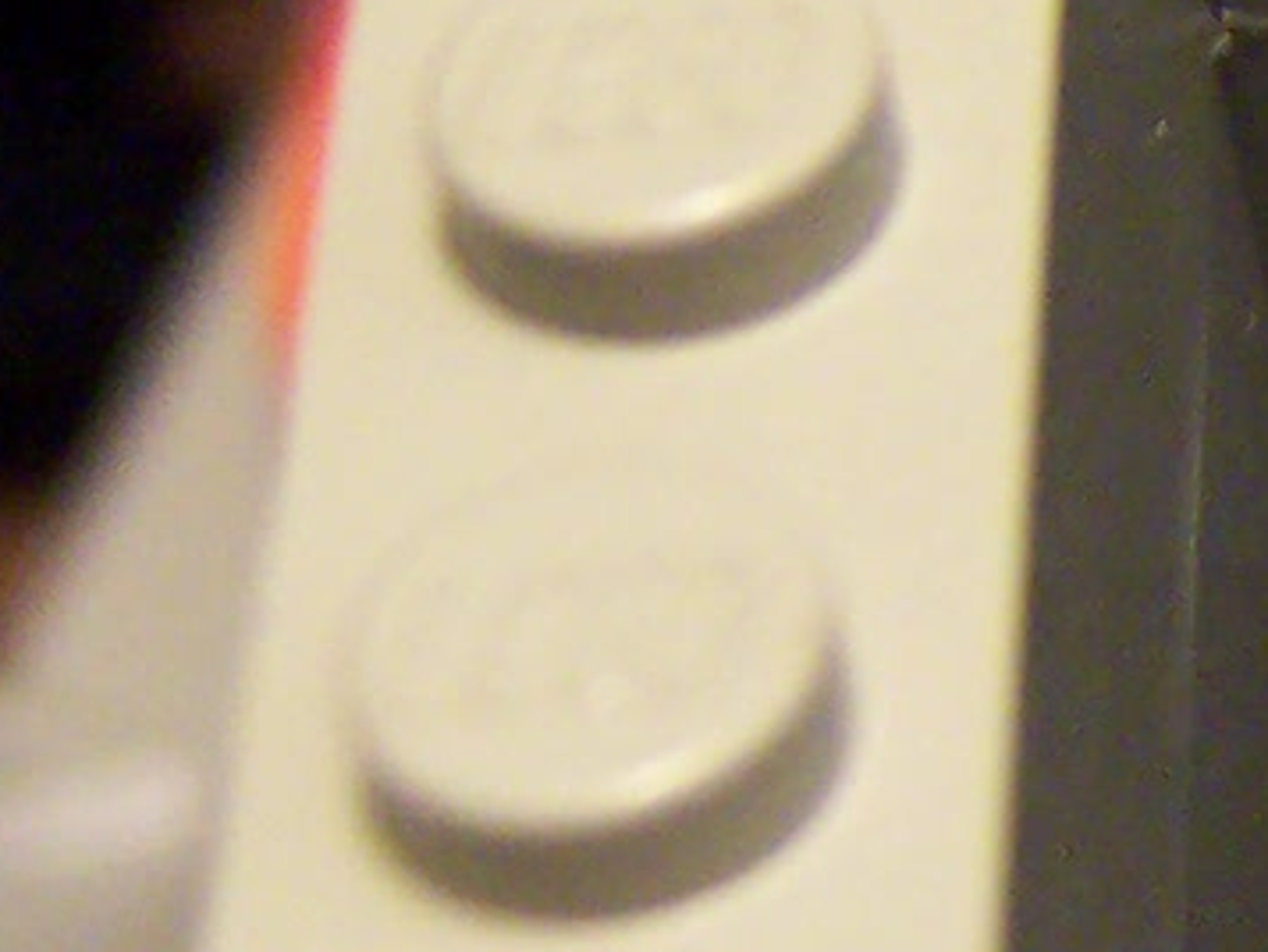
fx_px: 7805
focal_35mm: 213
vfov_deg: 7.0
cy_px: 217
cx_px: 3044
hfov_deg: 8.5
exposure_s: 1/8
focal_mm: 5.5
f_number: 2.8
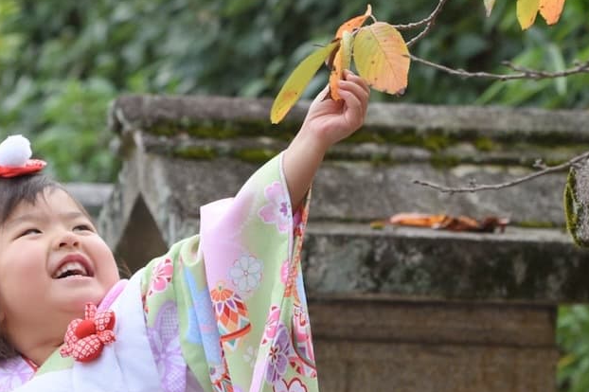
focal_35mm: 338
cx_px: 94
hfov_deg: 6.1
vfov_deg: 4.1
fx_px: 5527
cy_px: -104
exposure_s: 1/1000
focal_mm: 105
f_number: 5.6
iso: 1000
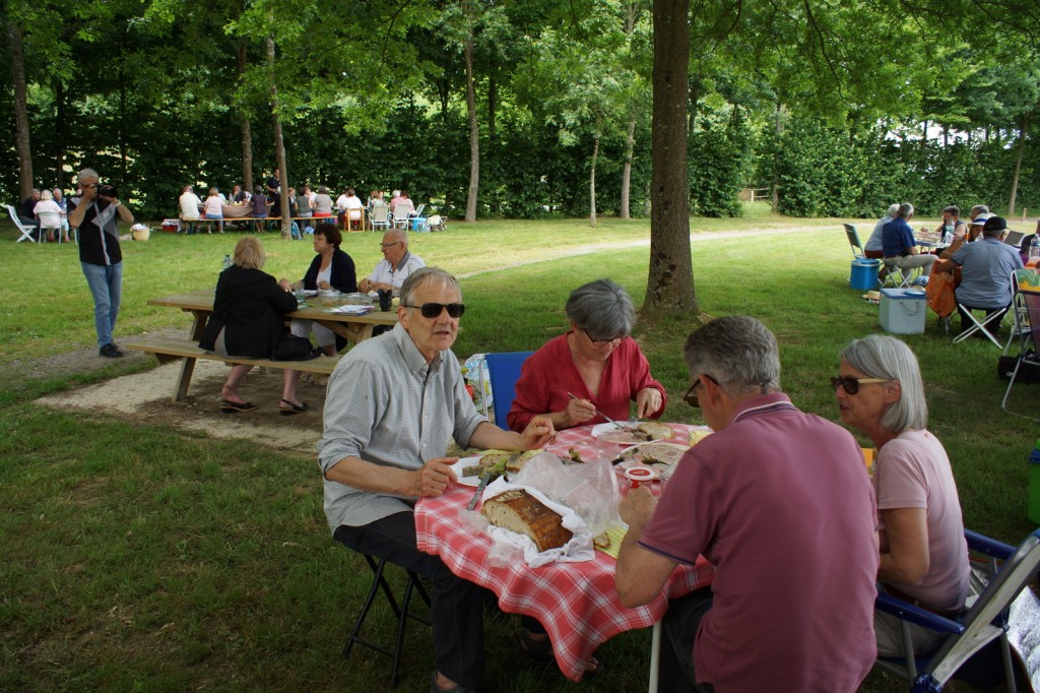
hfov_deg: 61.9
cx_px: 520
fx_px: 866
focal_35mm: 30
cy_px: 346
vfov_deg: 43.6
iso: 160
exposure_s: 1/160
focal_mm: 20
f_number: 4
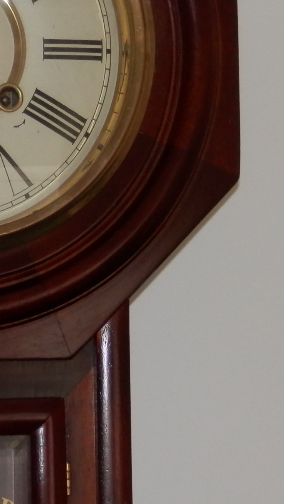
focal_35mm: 132
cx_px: -95
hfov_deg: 9.0
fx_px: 1766
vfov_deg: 16.2
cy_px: 289
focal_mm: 6.6
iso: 100
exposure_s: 1/40
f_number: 3.6
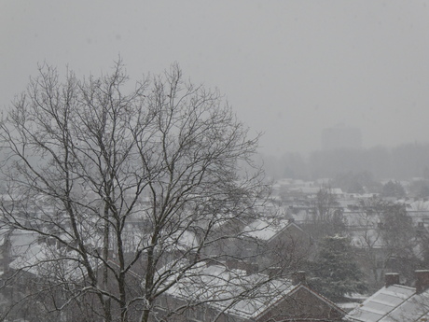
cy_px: 161
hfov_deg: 13.2
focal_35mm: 150
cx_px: 214
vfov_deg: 9.9
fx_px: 1859
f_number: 5.3
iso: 160
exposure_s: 1/160
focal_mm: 24.2
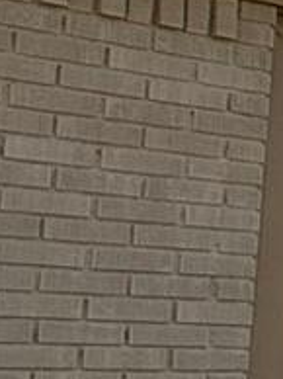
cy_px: 318
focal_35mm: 148
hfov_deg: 5.7
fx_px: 1617
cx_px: 1554
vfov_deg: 13.3
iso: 50
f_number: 2.2
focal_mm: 2.22
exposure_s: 1/686
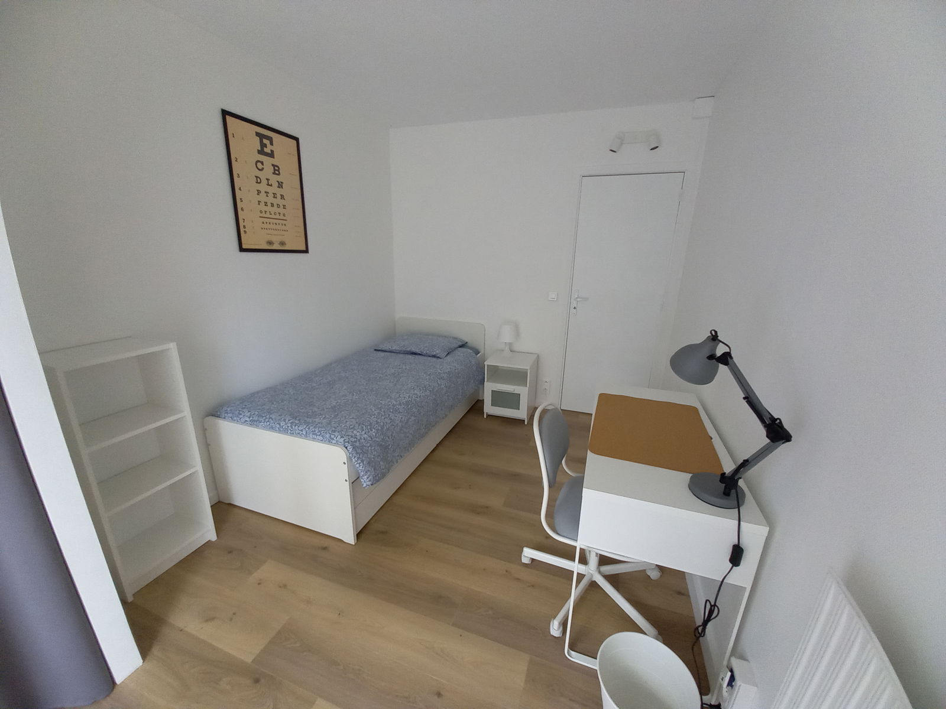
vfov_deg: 89.9
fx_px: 355
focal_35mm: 13
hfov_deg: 106.2
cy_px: 354
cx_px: 473
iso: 160
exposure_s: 1/33.3
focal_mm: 1.42
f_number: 2.2
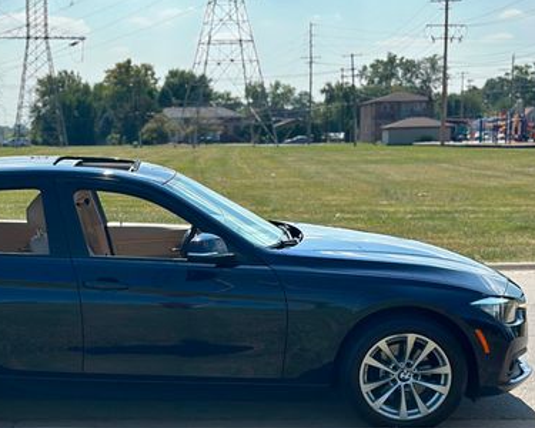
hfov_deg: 23.5
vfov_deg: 19.1
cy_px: 291
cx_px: 117
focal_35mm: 80
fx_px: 1267
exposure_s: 1/4367
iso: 100
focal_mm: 6.86
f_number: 1.78
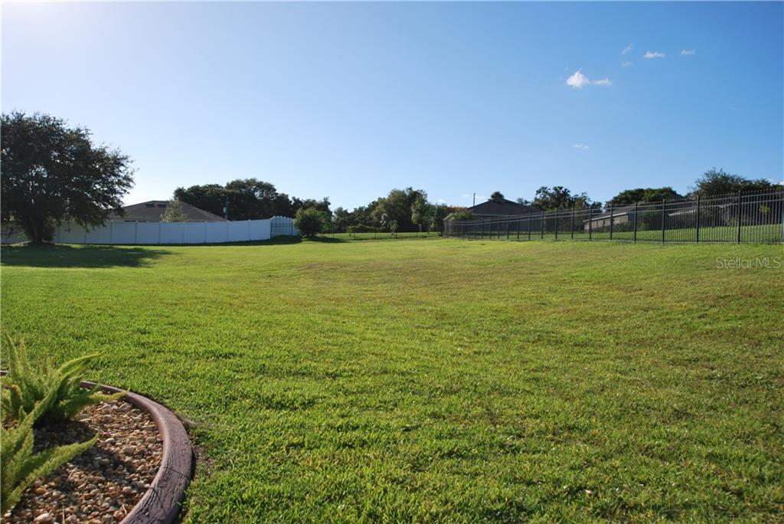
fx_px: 654
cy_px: 262
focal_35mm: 30
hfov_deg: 61.9
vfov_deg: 43.7
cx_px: 392
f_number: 9
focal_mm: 20
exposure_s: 1/320
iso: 100
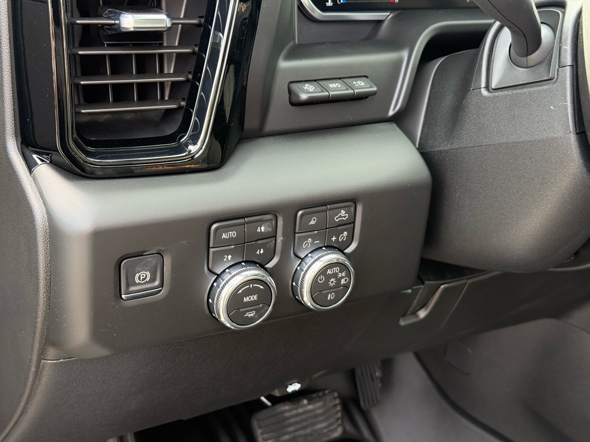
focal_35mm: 48
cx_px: 295
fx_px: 818
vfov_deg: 30.3
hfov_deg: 39.7
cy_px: 221
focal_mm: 6.76
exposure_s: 1/155
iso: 200
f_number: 1.78
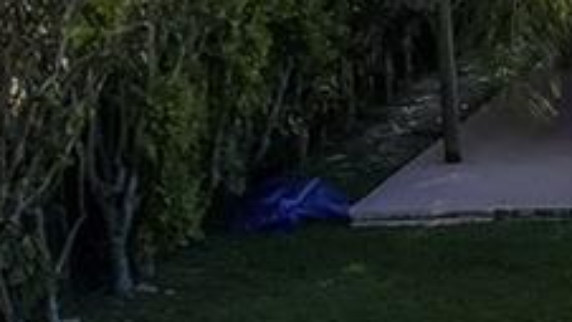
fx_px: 2472
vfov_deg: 7.4
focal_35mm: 163
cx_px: 1116
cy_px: 393
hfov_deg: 11.9
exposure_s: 1/3000
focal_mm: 8.38
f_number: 2.8
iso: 100
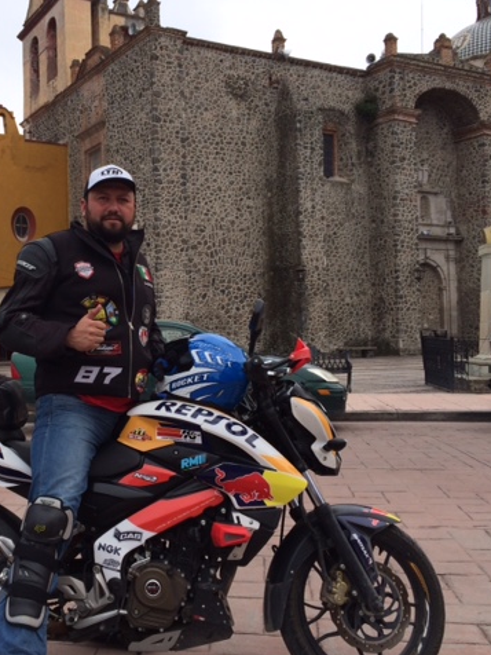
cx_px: 113
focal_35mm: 39
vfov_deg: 47.9
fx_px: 738
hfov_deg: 35.8
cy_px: 329
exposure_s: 1/1642
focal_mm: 4.15
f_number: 2.2
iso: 32
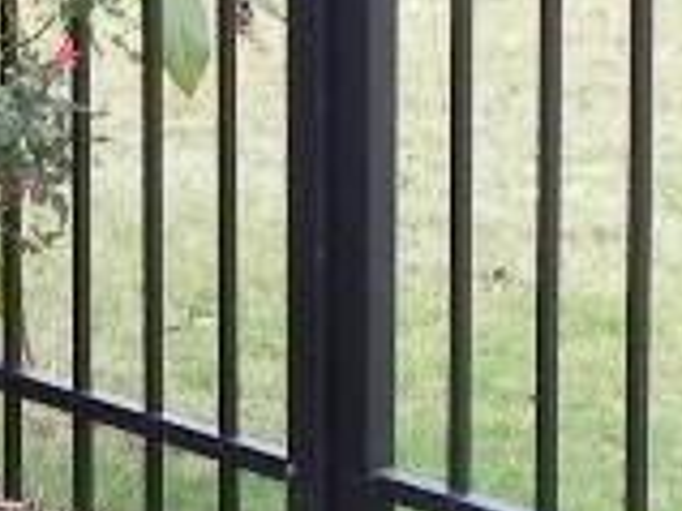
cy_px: -258
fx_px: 4705
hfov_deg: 8.2
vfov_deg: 6.1
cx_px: -163
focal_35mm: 239
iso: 224
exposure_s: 1/174
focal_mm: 6.6
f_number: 4
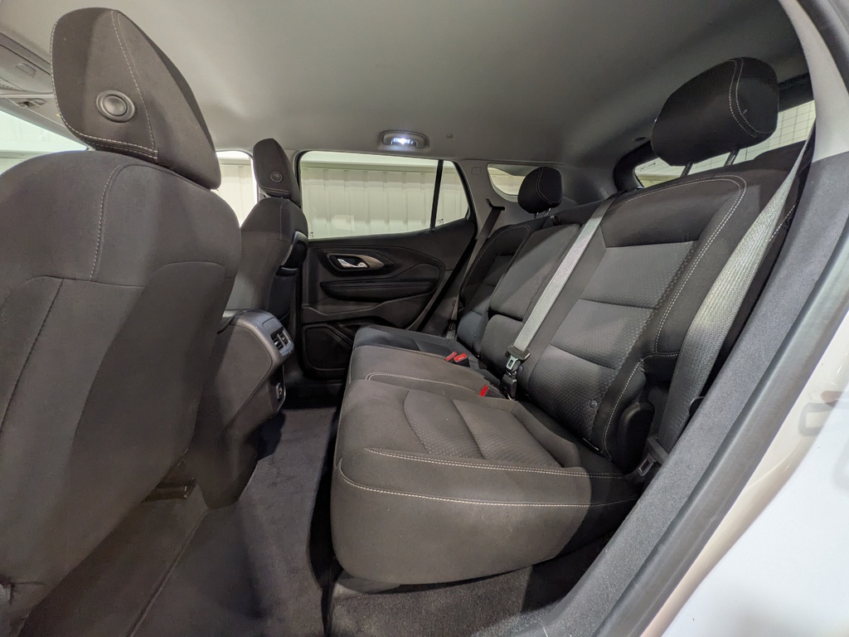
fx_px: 343
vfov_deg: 85.7
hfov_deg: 102.1
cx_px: 424
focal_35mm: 14
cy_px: 318
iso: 76
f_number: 2.2
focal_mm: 1.83
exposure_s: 1/24
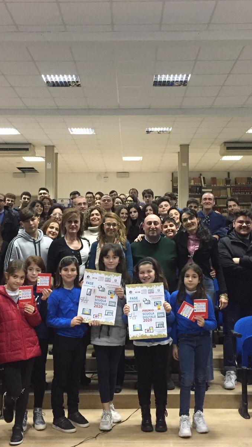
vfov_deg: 47.3
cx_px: 125
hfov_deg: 27.7
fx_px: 510
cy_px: 220
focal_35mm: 43
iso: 250
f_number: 2.2
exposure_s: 1/17
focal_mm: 4.15
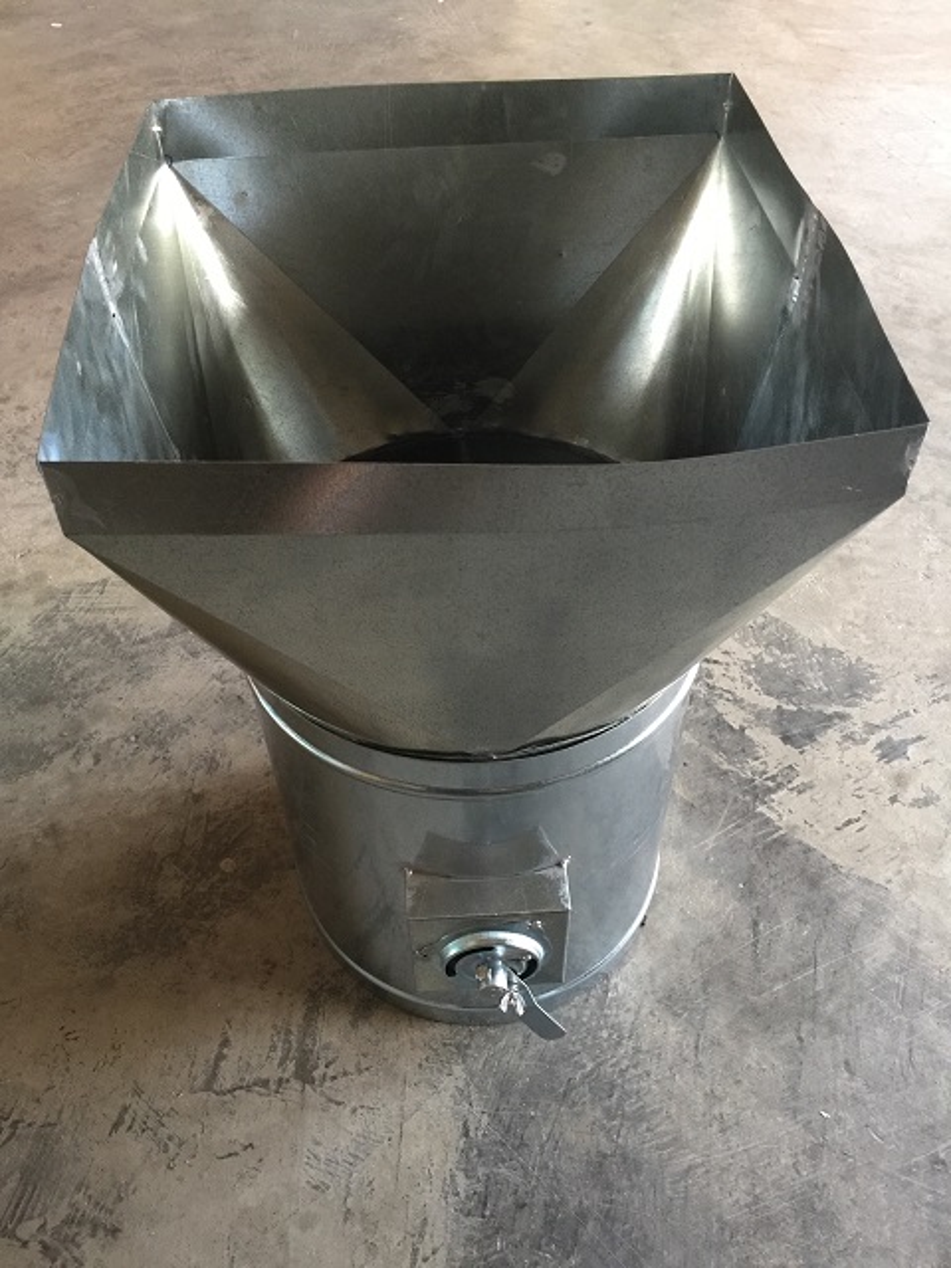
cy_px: 634
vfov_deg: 61.7
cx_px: 476
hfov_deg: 48.2
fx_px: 1062
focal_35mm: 29
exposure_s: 1/17
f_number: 2.2
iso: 100
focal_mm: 4.15
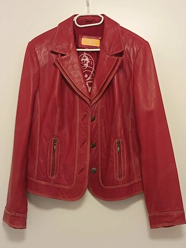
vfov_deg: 39.7
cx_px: 93
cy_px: 124
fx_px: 344
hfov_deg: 30.3
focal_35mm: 48
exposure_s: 1/33.3
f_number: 1.75
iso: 1130
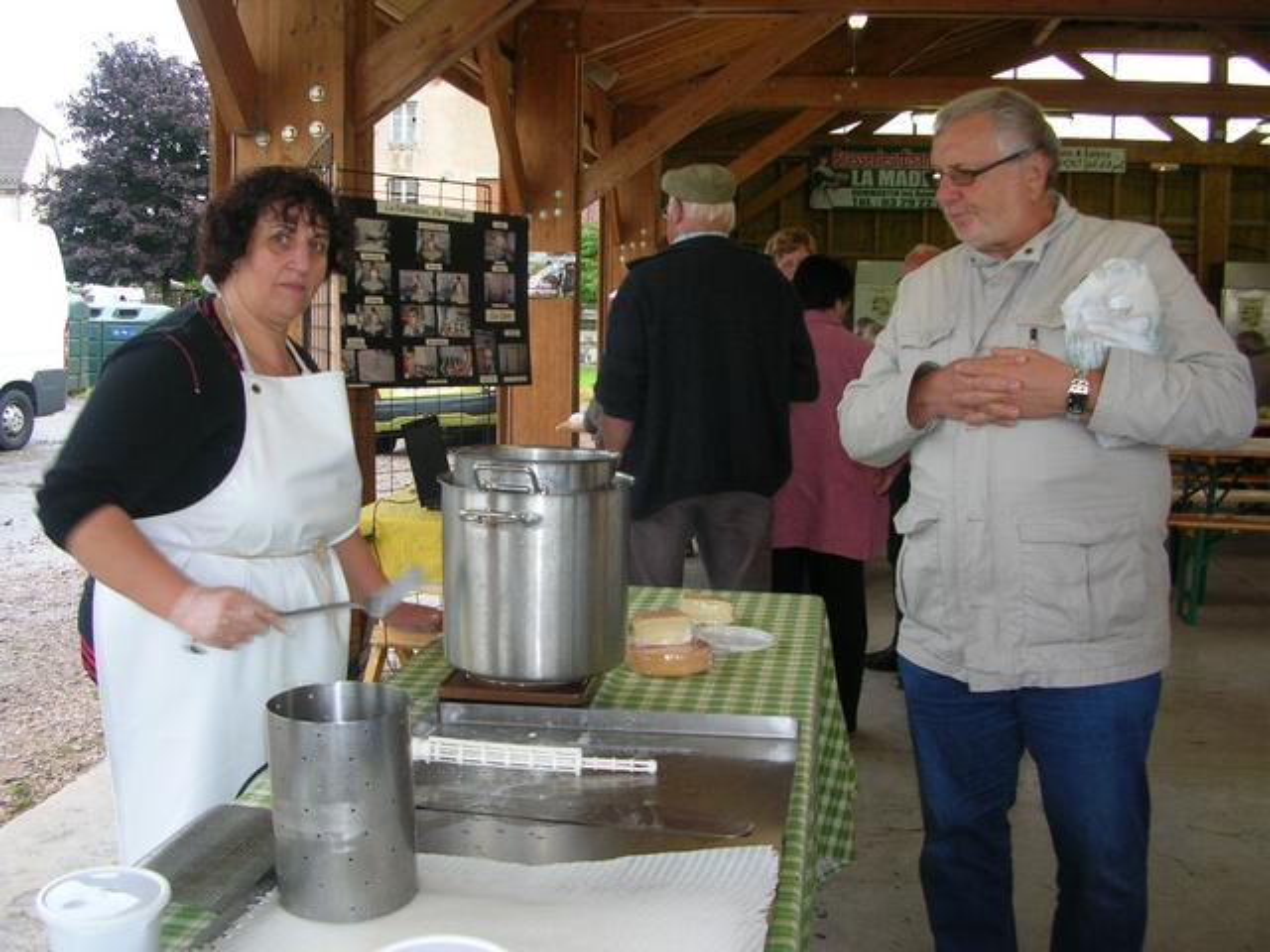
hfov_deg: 52.6
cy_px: 476
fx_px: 1284
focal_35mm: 35
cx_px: 635
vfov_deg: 40.7
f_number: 2.8
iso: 50
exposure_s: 1/30
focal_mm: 5.8
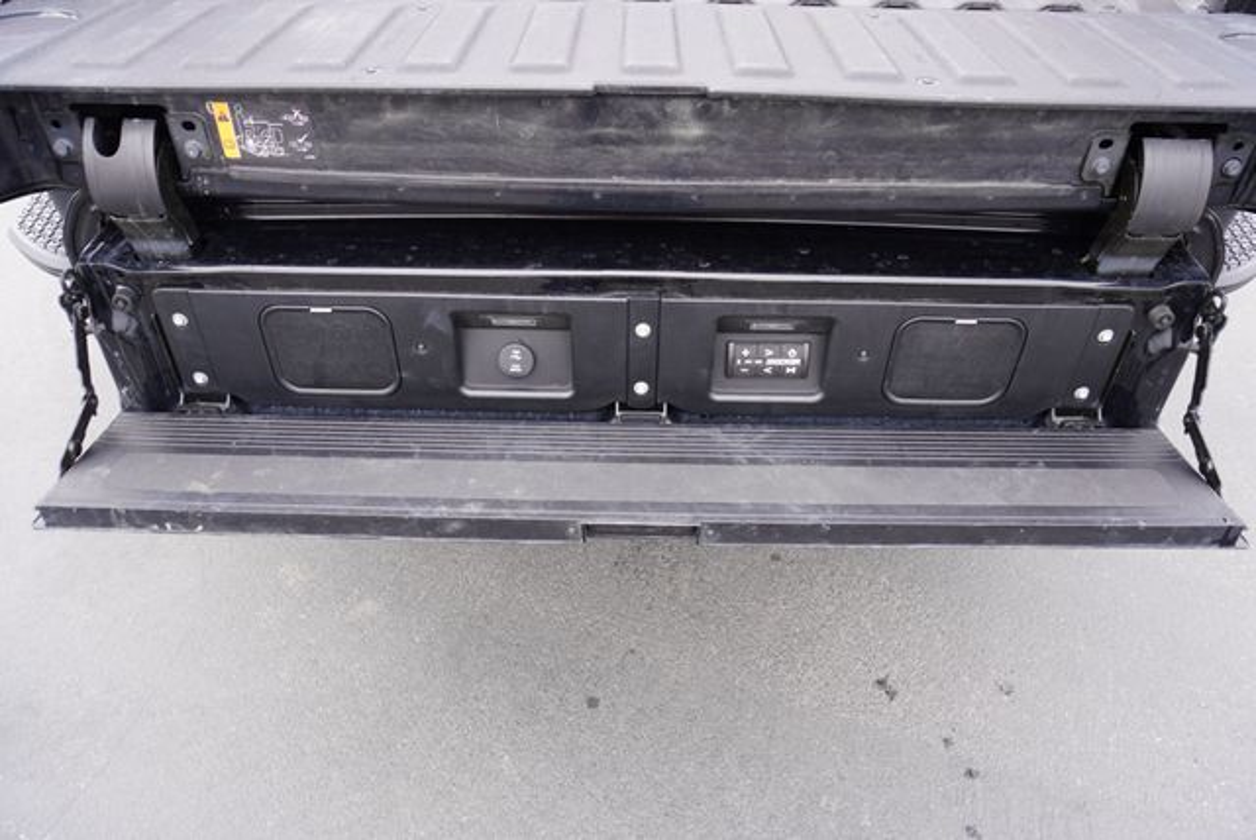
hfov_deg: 73.7
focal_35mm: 24
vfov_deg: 53.2
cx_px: 628
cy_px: 420
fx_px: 838
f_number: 4
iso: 100
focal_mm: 16
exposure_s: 1/60
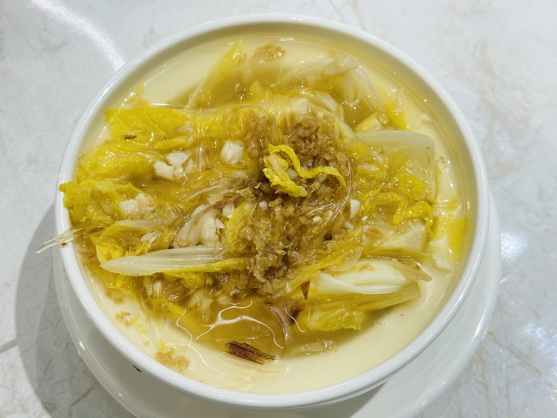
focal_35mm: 48
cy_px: 209
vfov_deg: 30.3
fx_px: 772
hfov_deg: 39.7
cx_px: 278
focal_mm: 6.86
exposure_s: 1/162
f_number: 1.78
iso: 80
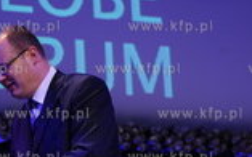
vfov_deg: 7.2
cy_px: 135
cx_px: -50
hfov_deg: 11.3
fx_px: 1249
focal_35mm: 182
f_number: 4
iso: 800
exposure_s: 1/80
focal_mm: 70
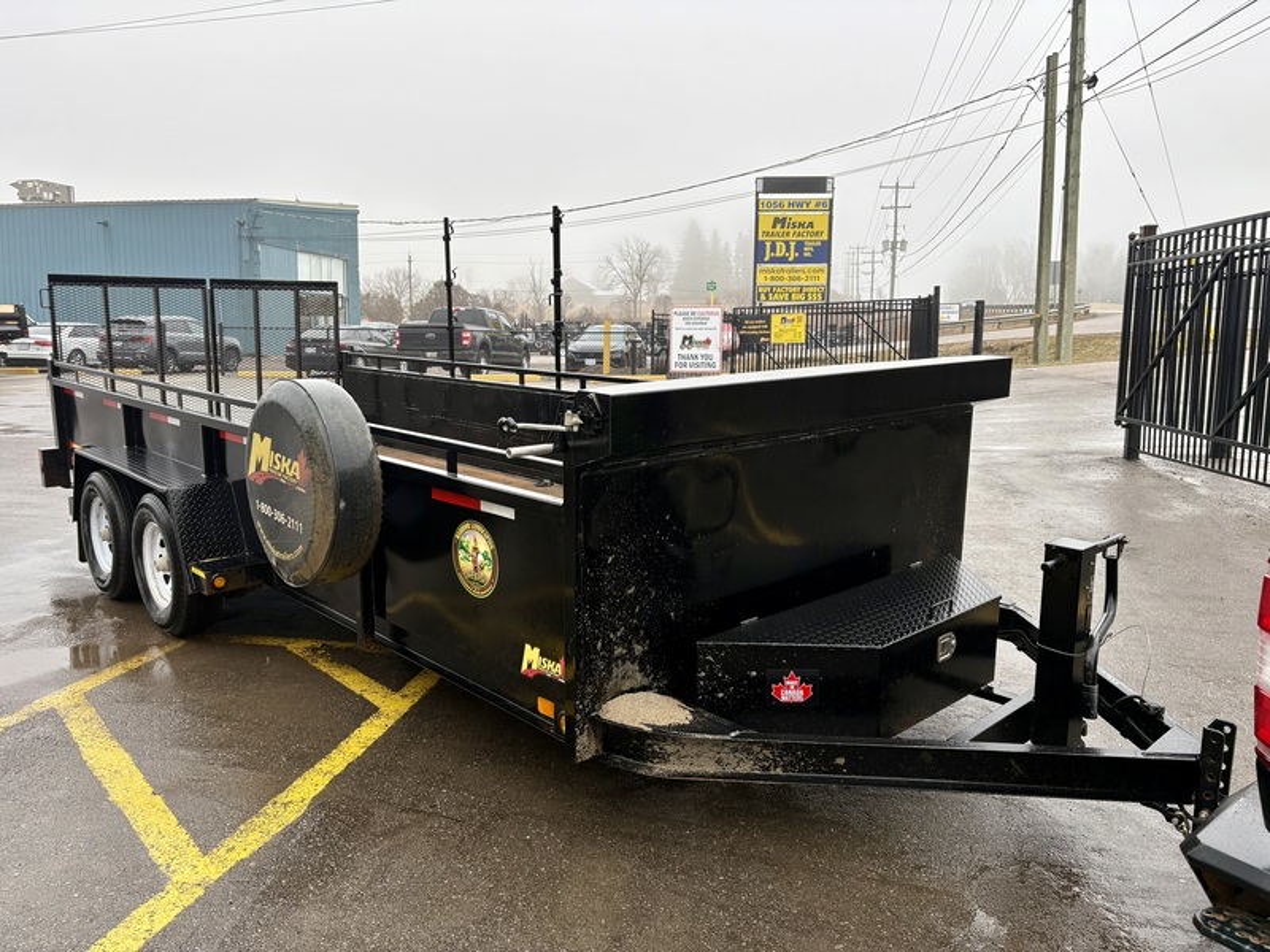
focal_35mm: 26
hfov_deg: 67.3
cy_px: 476
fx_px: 954
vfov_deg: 53.1
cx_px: 635
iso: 50
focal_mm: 5.96
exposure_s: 1/450
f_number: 1.6
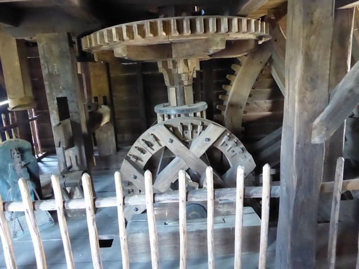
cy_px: 134
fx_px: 259
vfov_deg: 54.9
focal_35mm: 25
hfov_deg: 69.4
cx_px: 180
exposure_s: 1/15
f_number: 3.3
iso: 2000
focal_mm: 4.3
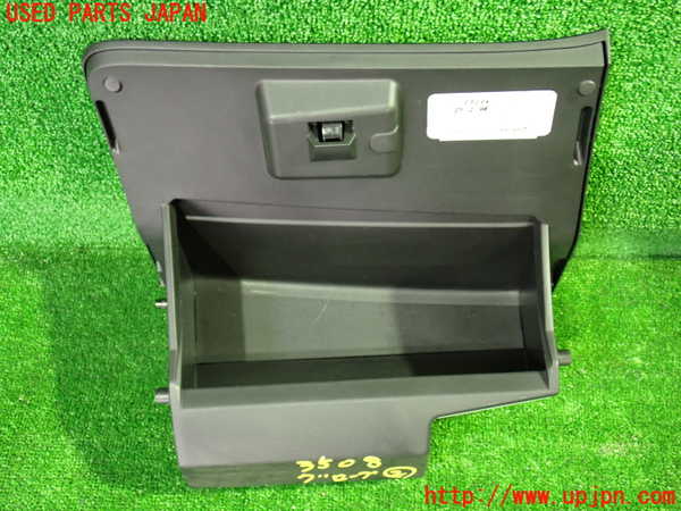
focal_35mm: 38
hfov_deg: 49.0
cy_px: 256
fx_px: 748
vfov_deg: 37.7
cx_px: 340
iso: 800
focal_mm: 6.83
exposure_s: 1/10
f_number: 2.7
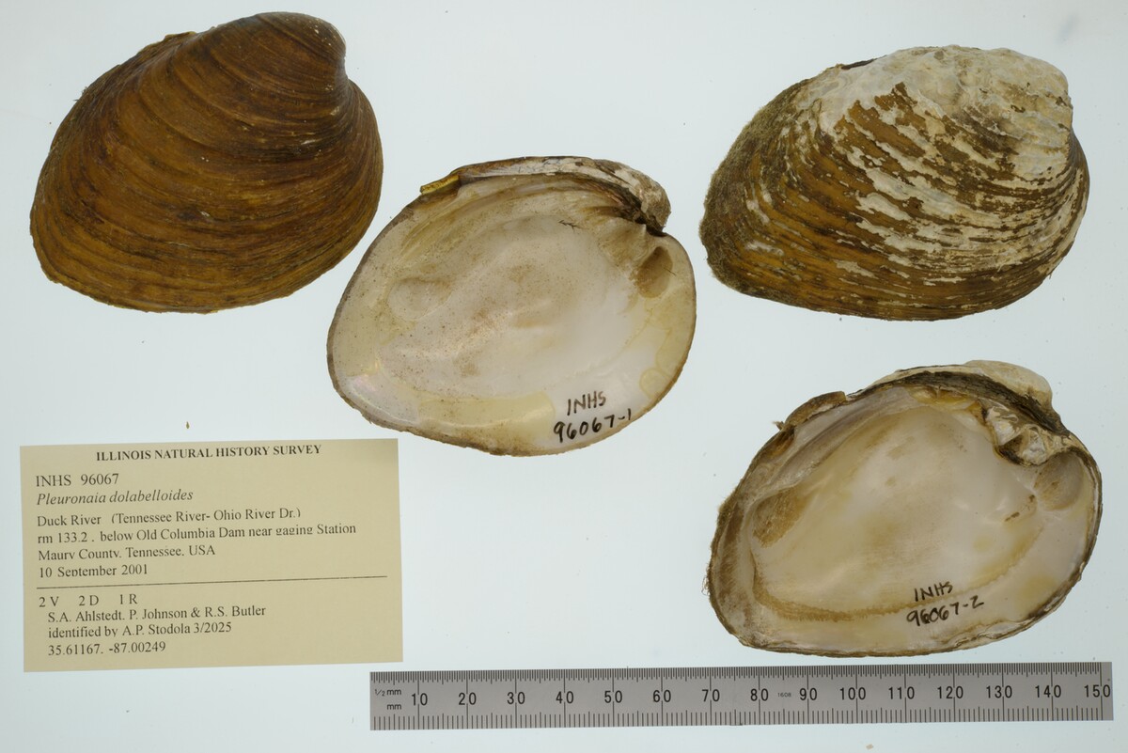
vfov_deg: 22.6
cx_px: 564
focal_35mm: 60
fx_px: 1881
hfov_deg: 33.4
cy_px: 376
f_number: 32
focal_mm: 60
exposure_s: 1/8
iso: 100
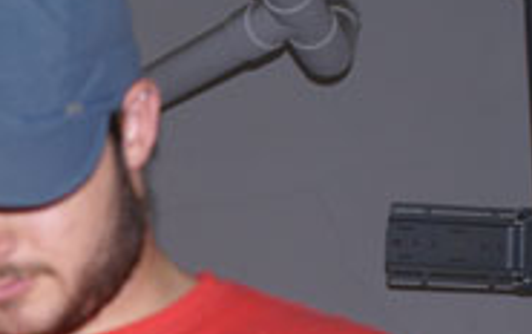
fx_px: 1890
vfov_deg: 10.0
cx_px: -26
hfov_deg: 15.7
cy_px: 373
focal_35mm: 130
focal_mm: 35
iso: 400
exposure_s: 1/60
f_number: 5.6
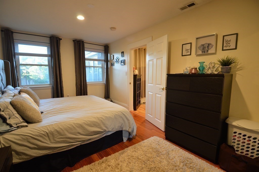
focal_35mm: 15
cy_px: 86
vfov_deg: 77.2
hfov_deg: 100.4
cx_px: 130
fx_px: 108
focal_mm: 10
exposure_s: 1/25
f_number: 3.5
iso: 400
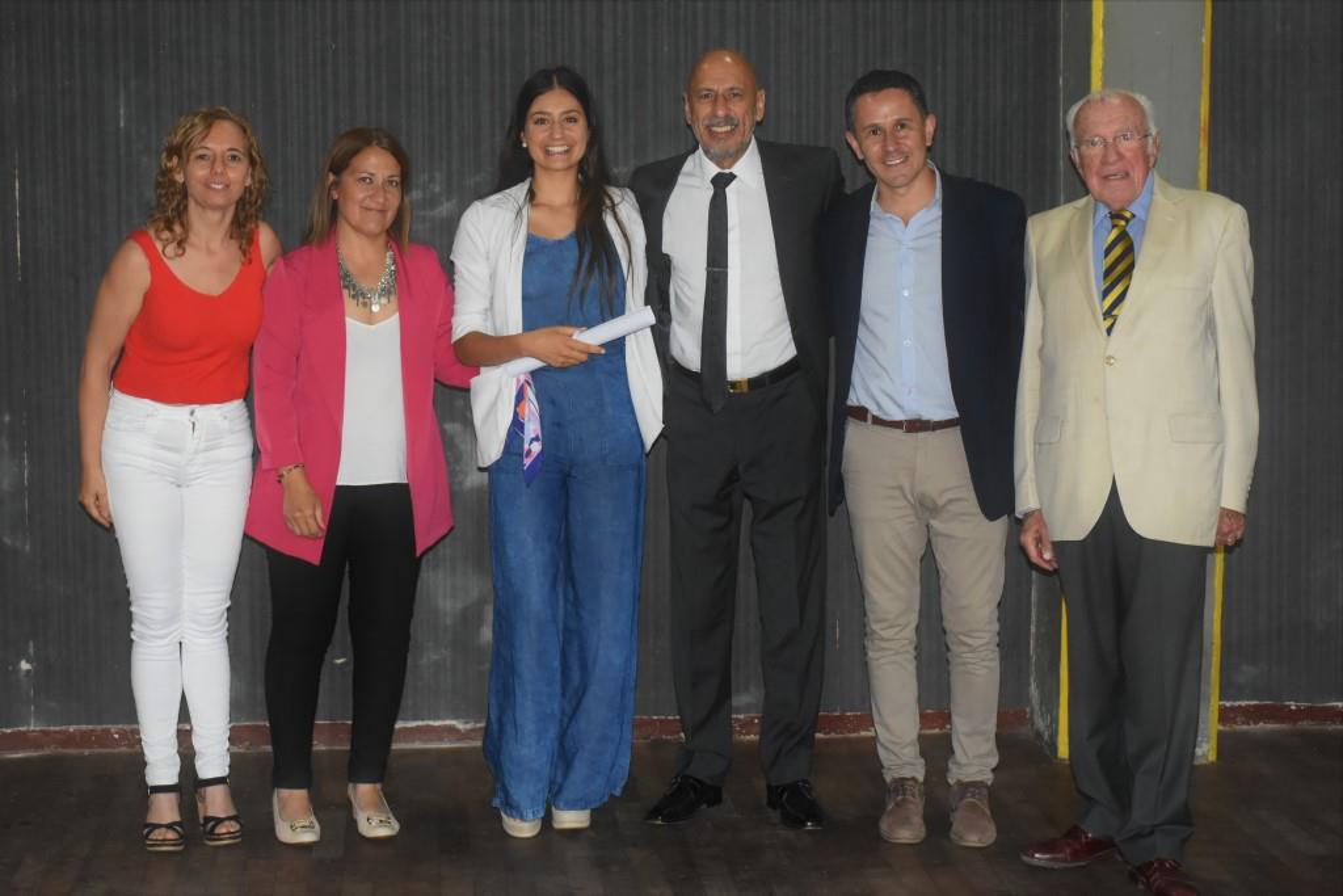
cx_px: 672
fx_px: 2686
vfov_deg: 18.9
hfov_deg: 28.1
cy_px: 448
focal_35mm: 72
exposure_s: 1/60
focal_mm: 48
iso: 3200
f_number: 7.1
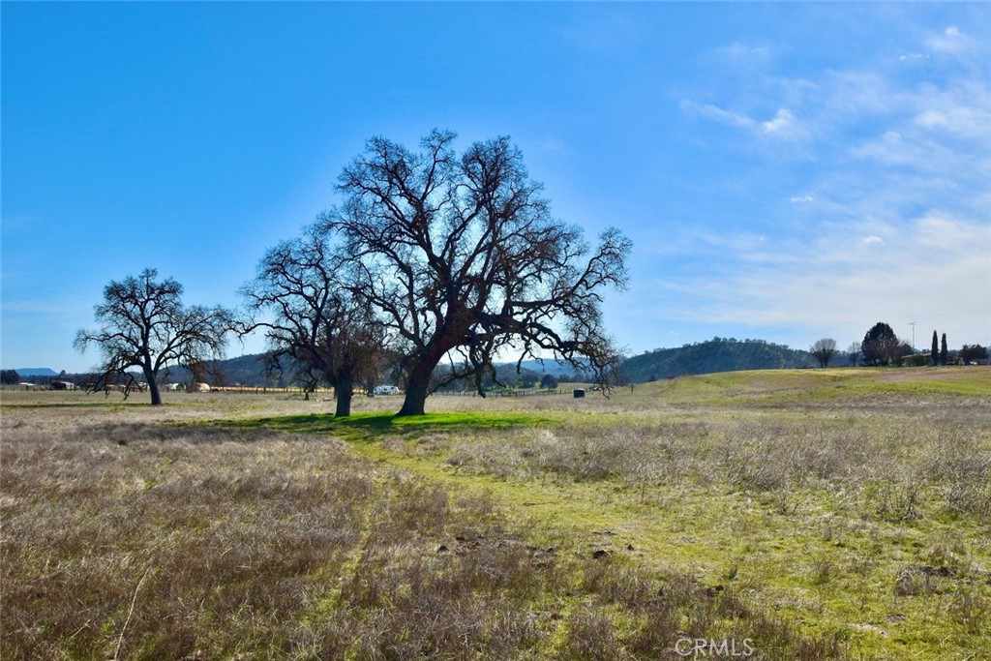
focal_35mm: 30
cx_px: 496
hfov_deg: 61.9
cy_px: 330
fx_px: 826
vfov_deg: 43.6
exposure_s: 1/500
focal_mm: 20
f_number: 11
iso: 250
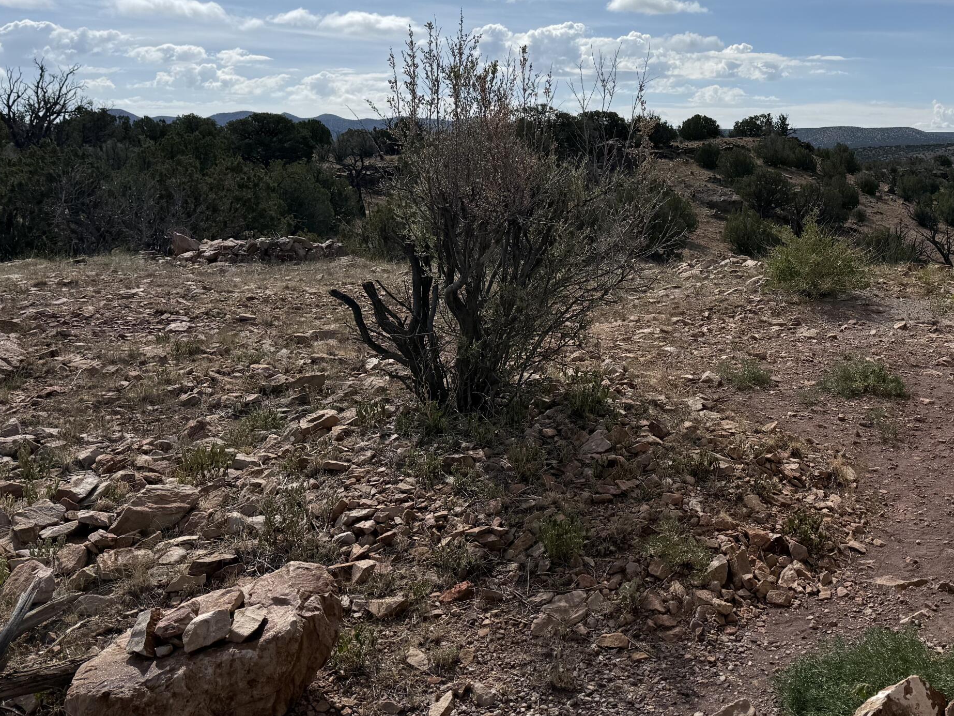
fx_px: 1075
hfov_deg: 46.7
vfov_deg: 36.2
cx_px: 672
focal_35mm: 39
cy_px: 201
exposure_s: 1/10309
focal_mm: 6.76
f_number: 1.78
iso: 80
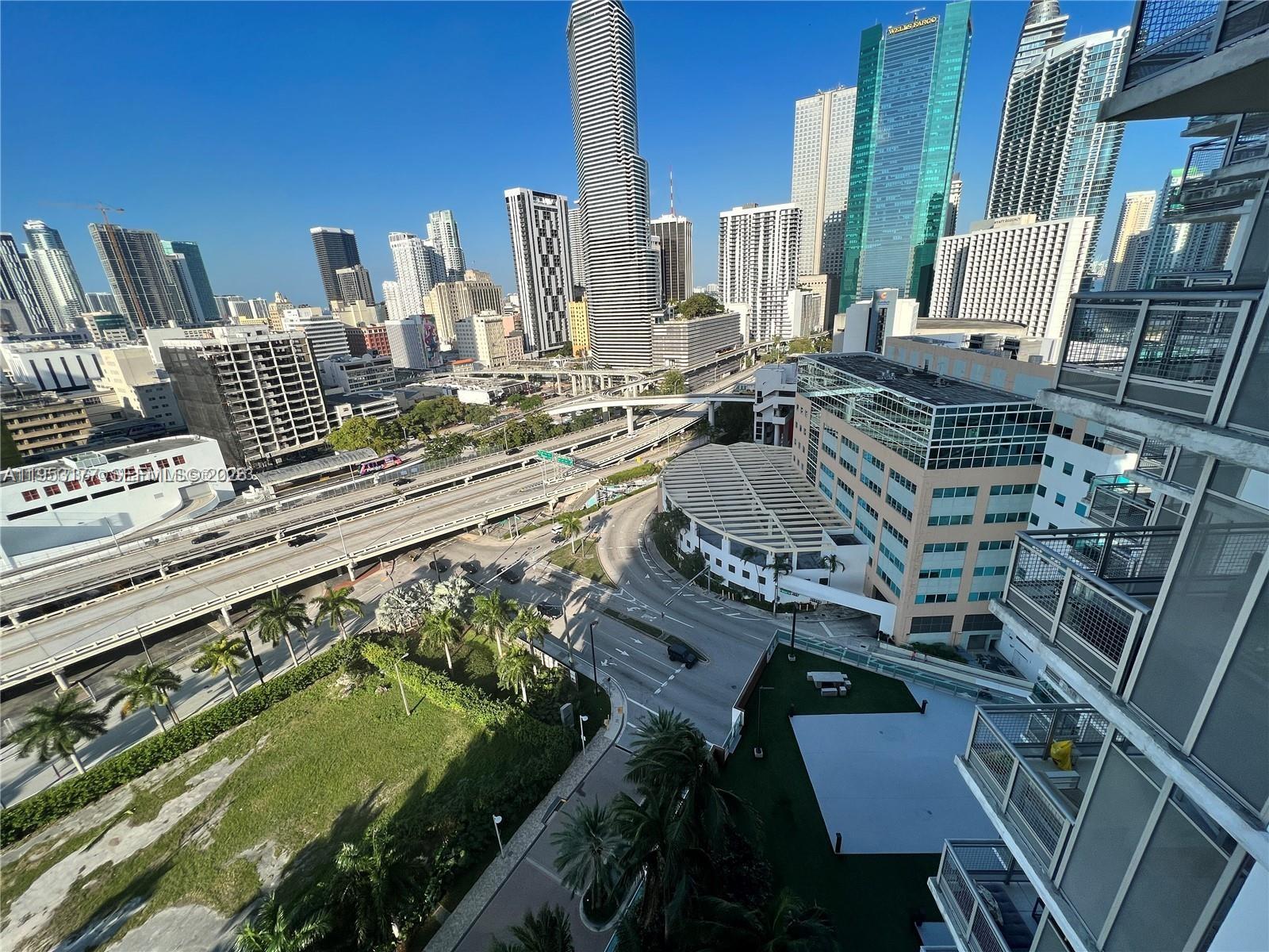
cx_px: 634
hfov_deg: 106.2
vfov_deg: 89.9
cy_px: 476
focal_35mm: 13
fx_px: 477
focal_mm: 1.57
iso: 32
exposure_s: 1/1376
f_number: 1.8
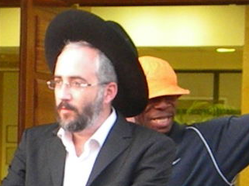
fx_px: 1538
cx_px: -79
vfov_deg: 6.9
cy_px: 169
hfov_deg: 9.1
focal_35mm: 214
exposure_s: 1/66.7
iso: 922
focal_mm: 12.2
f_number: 4.3
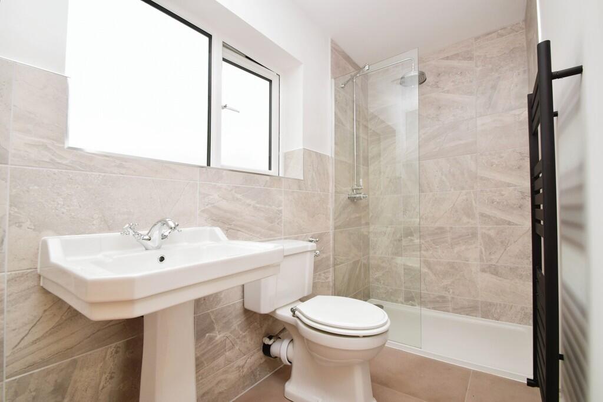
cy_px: 201
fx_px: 251
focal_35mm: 15
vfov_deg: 77.3
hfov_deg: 100.4
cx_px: 302
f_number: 9
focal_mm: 10
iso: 400
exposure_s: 1/125
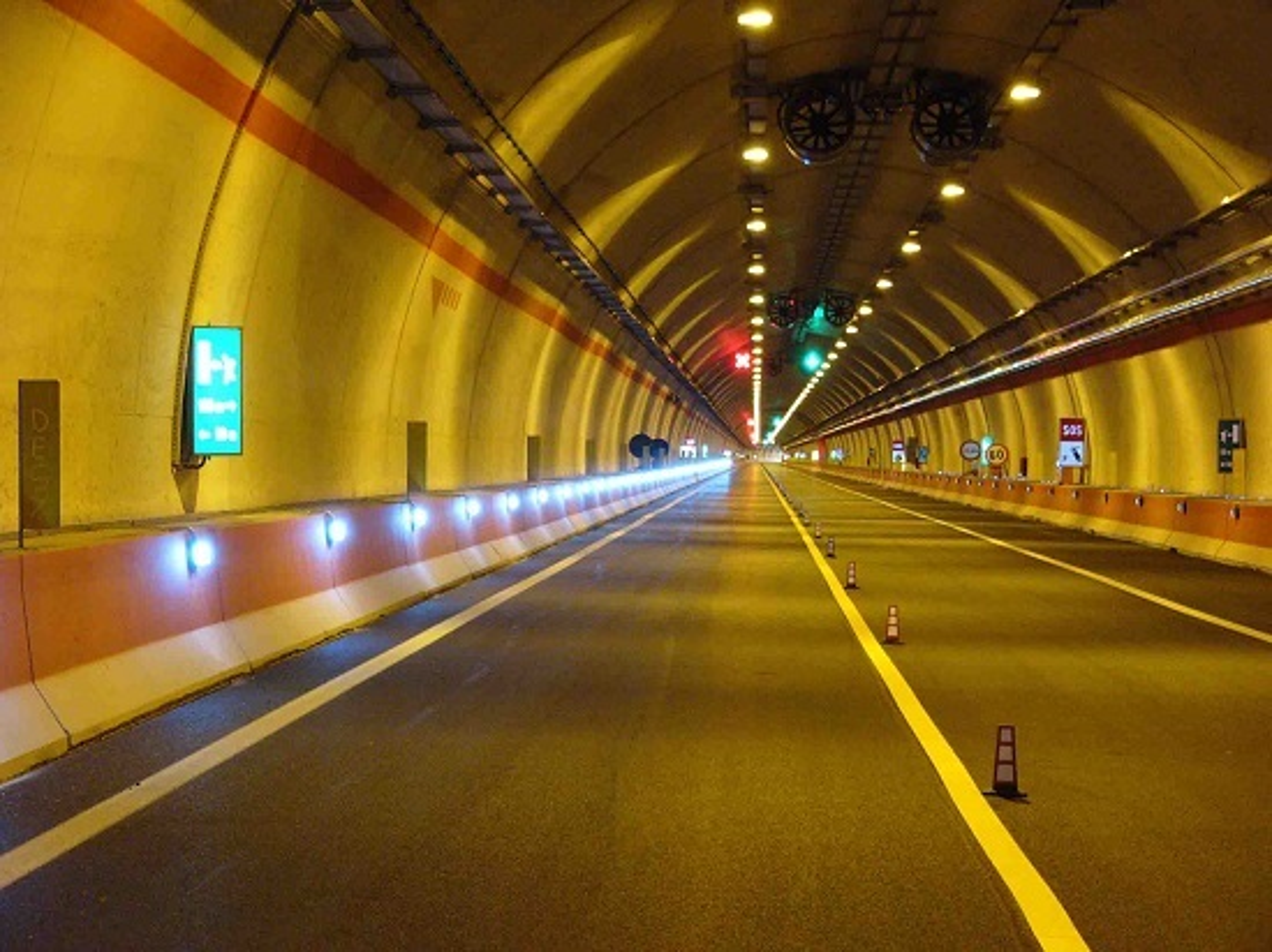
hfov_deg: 21.3
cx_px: 636
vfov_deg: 16.1
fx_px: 3379
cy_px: 476
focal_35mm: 92
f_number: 2.8
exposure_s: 1/4
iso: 200
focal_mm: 15.3
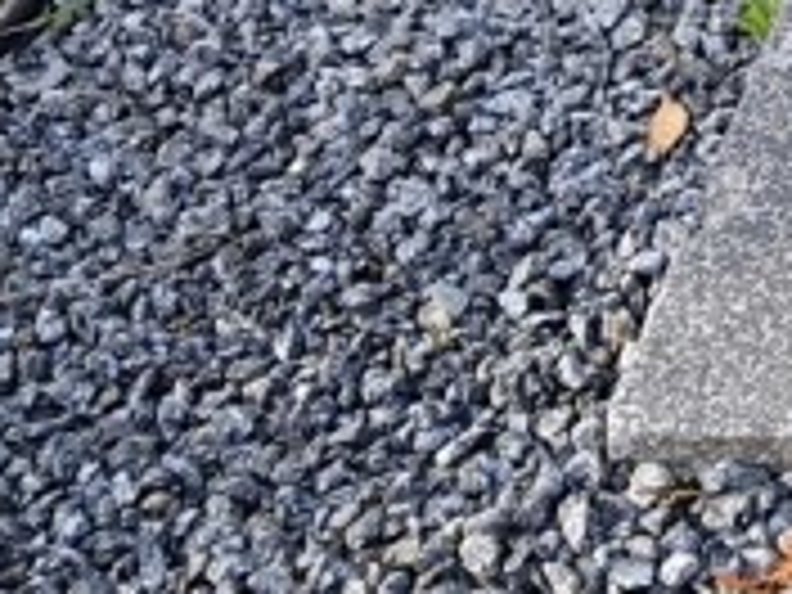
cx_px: 1778
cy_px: -873
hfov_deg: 11.3
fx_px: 3455
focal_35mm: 151
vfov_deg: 8.8
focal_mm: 4.32
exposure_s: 1/263
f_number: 1.7
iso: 50
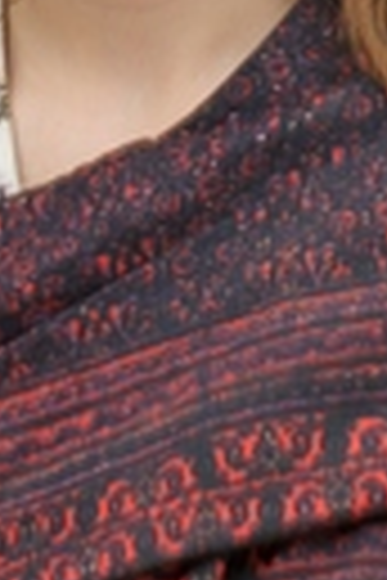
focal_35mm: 560
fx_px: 9029
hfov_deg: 2.5
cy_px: -130
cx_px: 140
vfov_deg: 3.7
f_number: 5.6
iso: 1000
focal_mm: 180
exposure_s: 1/60
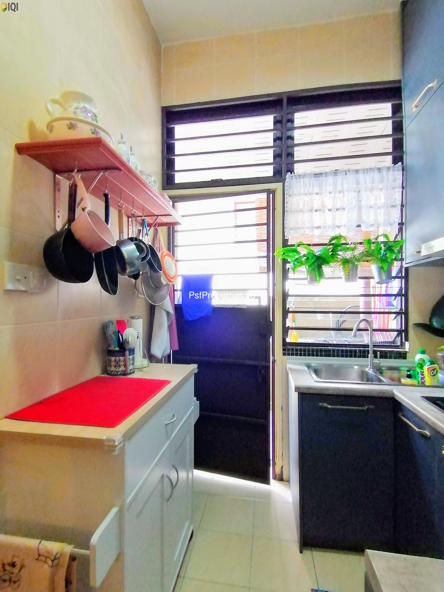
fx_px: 291
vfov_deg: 91.0
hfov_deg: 74.7
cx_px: 222
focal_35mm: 17
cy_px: 296
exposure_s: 1/33.3
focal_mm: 1.78
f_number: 2.4
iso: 250
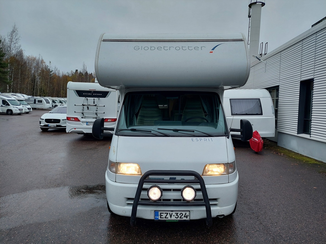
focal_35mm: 25
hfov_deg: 69.4
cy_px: 122
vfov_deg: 54.9
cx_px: 163
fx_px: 235
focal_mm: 5.23
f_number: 1.8
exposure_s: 1/100
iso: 50
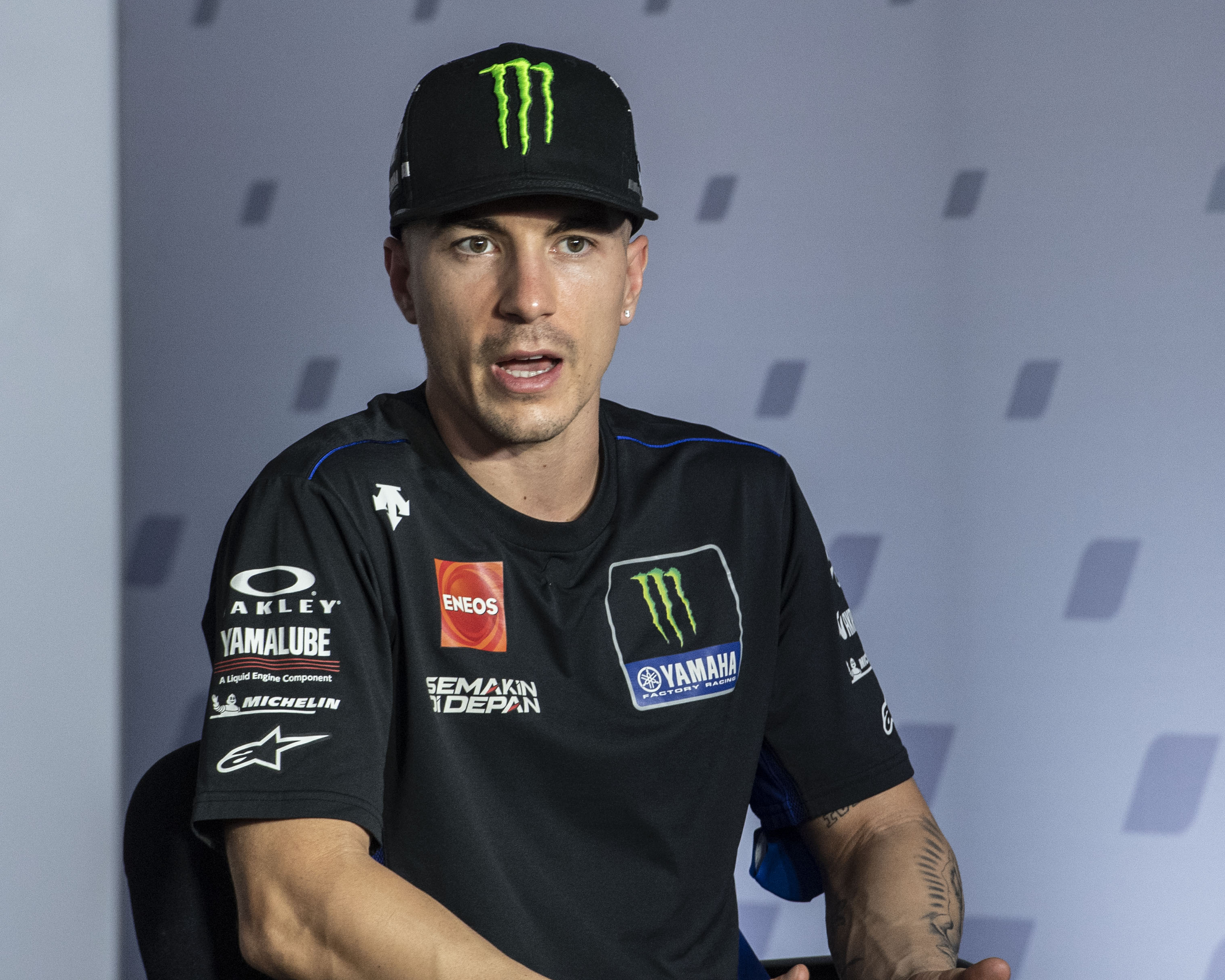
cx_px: 695
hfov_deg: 5.7
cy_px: 489
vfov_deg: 4.6
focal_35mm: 339
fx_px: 12291
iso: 2500
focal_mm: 200
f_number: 7.1
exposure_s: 1/250
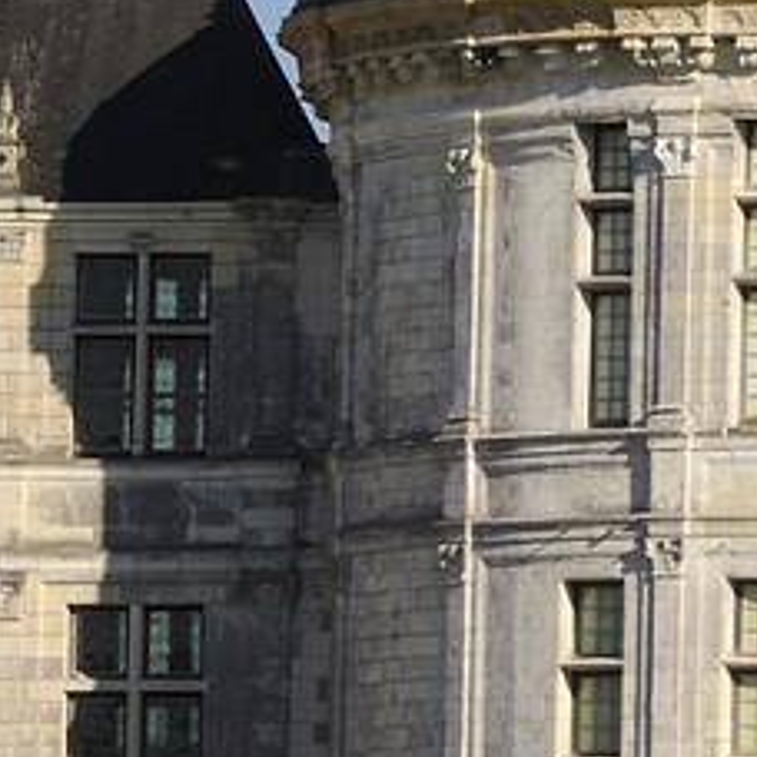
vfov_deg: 2.9
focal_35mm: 607
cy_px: -594
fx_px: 15018
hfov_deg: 2.8
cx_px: 2537
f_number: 10
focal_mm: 102
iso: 200
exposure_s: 1/320
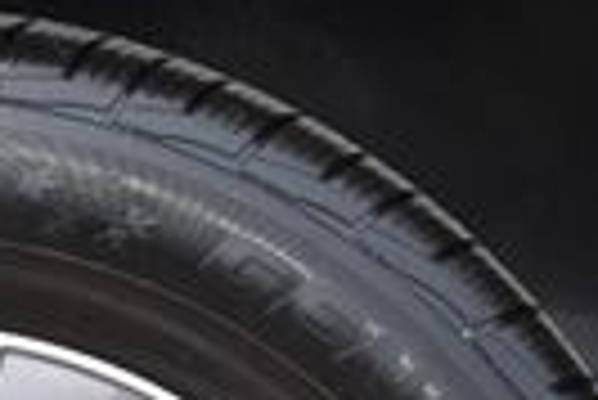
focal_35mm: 202
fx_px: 3359
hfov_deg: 10.1
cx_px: 90
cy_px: 872
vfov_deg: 6.6
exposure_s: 1/250
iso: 200
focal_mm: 28
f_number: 7.1
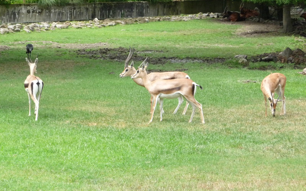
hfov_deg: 15.4
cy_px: 80
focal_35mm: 136
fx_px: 1134
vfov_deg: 9.6
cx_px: 153
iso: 400
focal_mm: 21.8
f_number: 4.7
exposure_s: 1/500
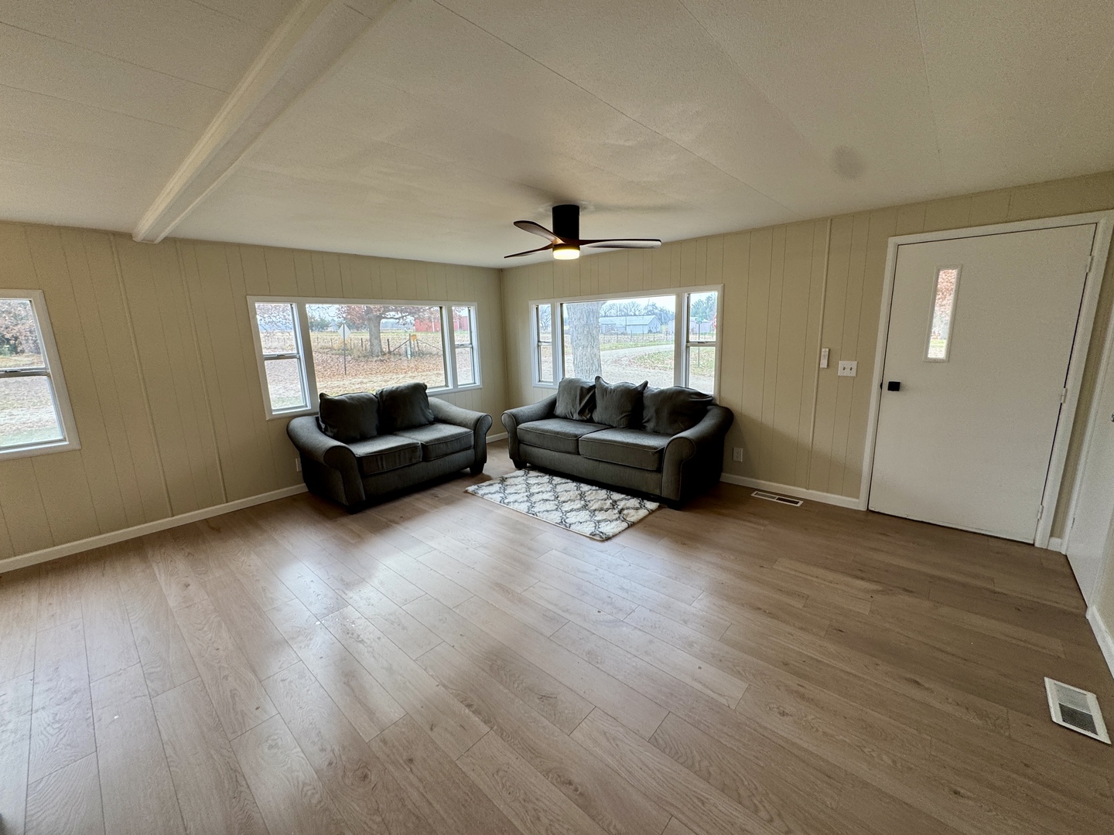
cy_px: 418
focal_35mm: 14
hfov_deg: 102.1
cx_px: 557
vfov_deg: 85.7
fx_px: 451
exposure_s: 1/120
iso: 64
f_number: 2.2
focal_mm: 2.22
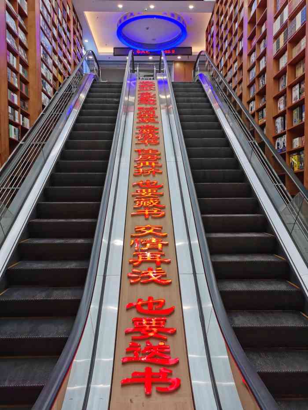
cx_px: 154
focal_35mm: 27
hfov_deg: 51.4
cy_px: 205
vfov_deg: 65.3
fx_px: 320
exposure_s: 1/238
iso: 50
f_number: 1.8
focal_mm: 5.58
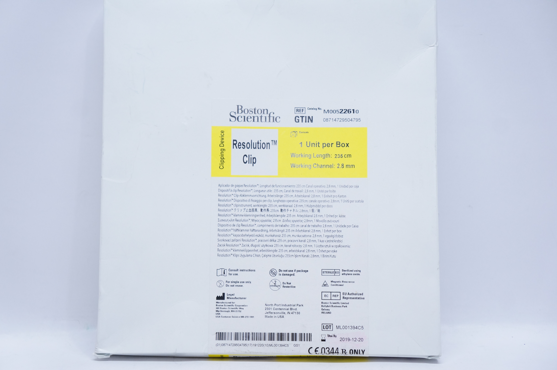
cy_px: 185
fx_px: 742
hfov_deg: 41.2
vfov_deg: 28.0
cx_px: 278
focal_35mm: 48
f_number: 5
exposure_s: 1/100
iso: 800
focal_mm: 32
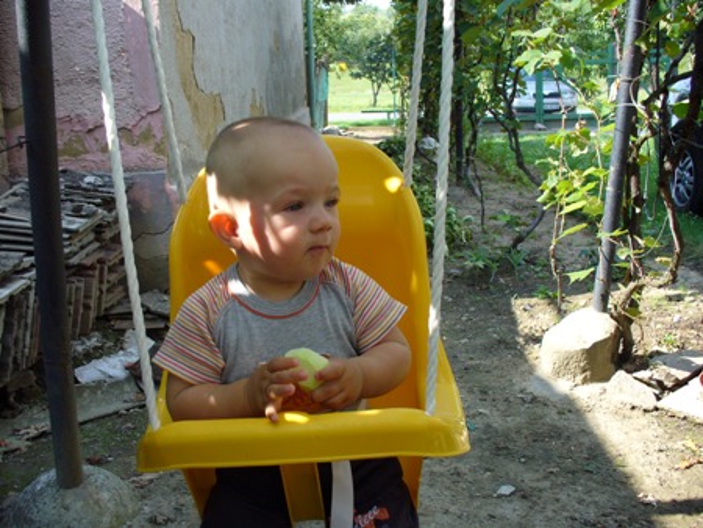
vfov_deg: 38.7
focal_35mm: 37
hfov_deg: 50.1
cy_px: 264
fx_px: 752
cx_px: 352
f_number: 2.8
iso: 80
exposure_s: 1/250
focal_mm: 6.1
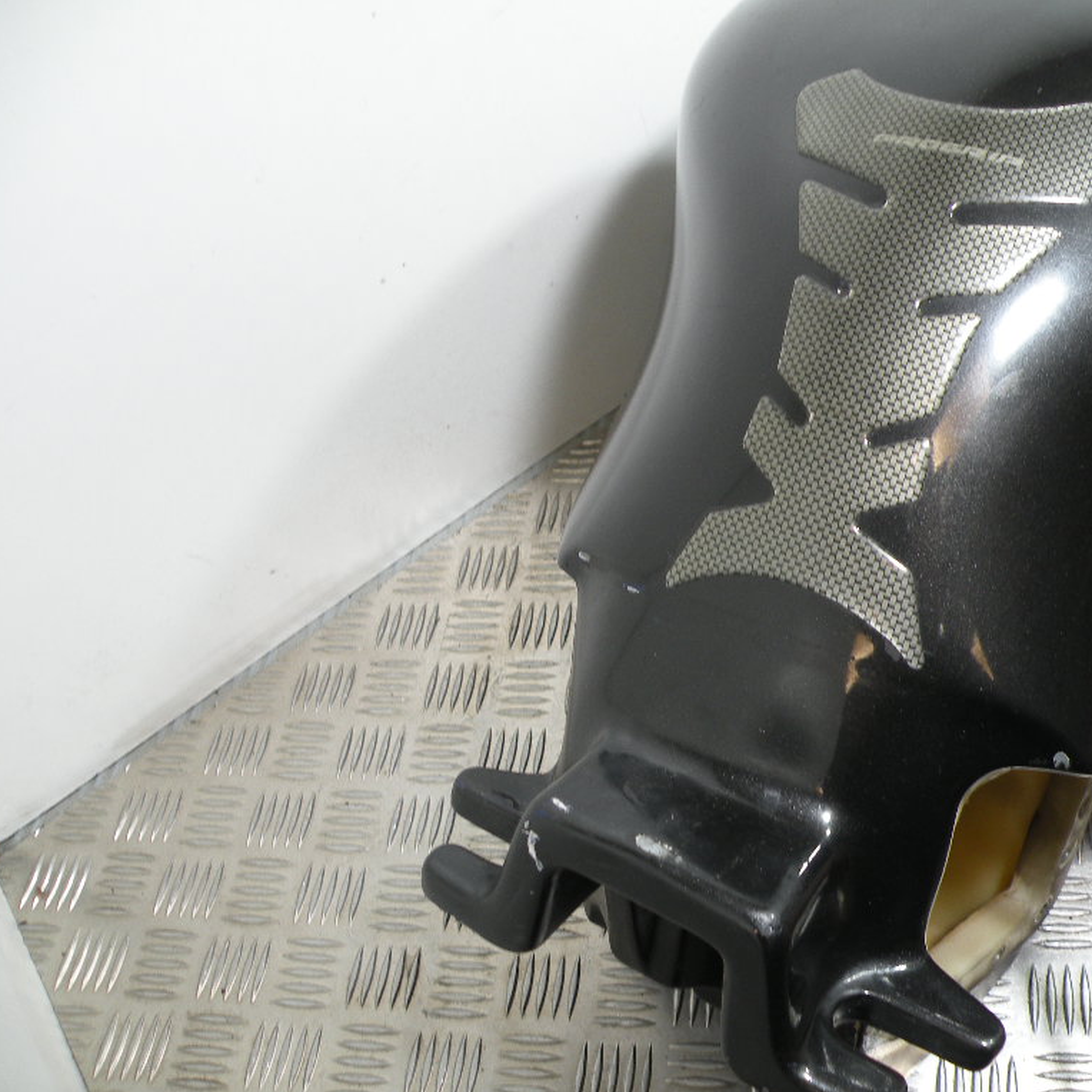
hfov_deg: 50.5
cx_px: 690
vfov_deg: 51.1
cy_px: 547
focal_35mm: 32
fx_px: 1142
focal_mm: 4.7
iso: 80
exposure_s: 1/59.7
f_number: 2.8
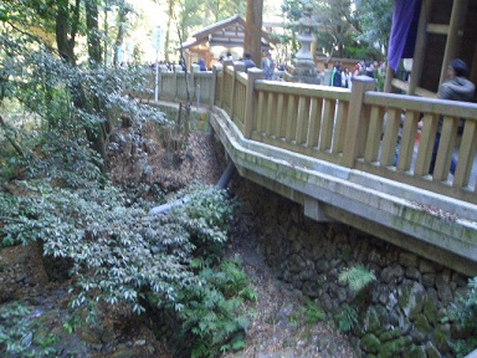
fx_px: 496
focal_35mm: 36
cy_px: 179
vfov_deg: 39.7
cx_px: 238
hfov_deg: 51.4
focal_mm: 4.8
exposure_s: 1/13
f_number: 4
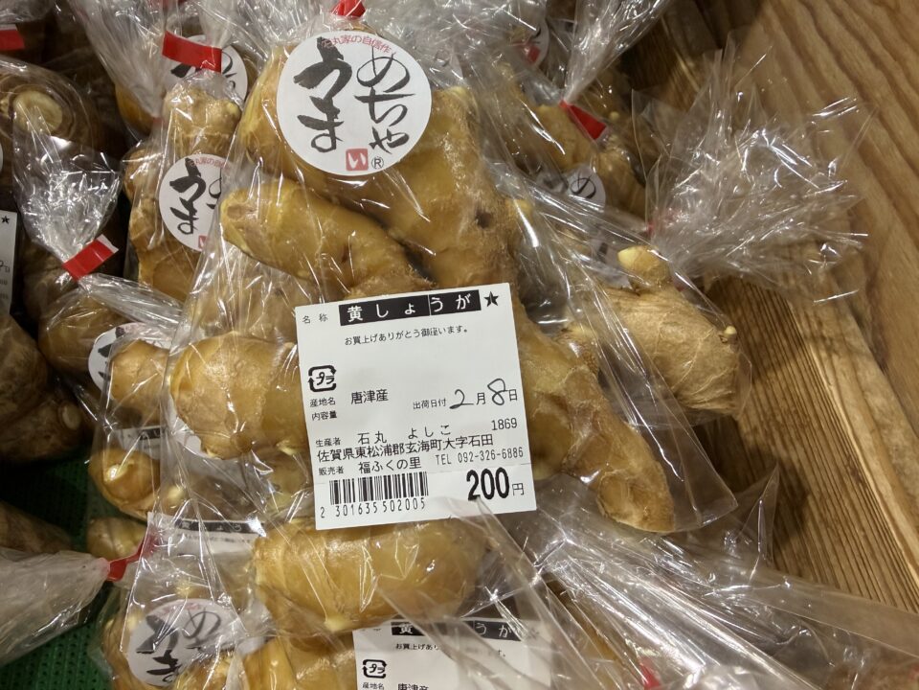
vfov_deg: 56.8
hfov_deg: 71.6
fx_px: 637
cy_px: 345
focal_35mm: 24
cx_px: 460
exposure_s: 1/60
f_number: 2.2
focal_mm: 2.22
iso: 250
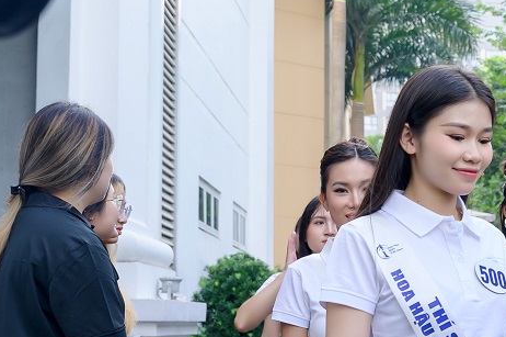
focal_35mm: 91
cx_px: 455
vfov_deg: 15.0
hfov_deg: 21.9
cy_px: 201
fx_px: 1278
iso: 200
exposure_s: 1/200
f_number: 5
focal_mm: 28
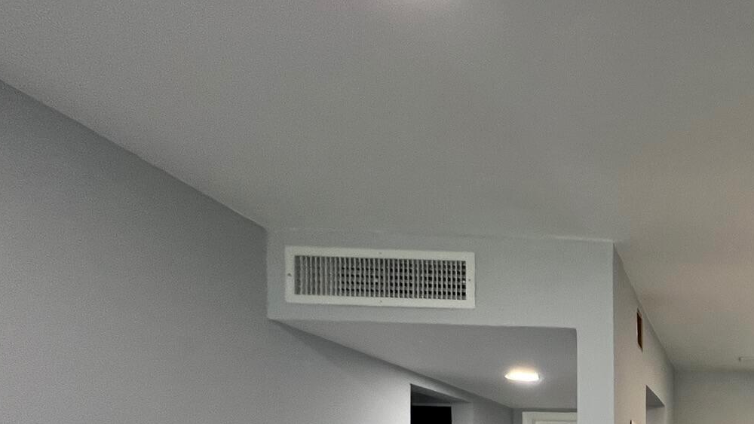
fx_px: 580
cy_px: 517
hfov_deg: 51.9
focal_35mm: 29
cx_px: 763
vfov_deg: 32.6
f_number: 1.8
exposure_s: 1/120
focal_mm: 1.57
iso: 200
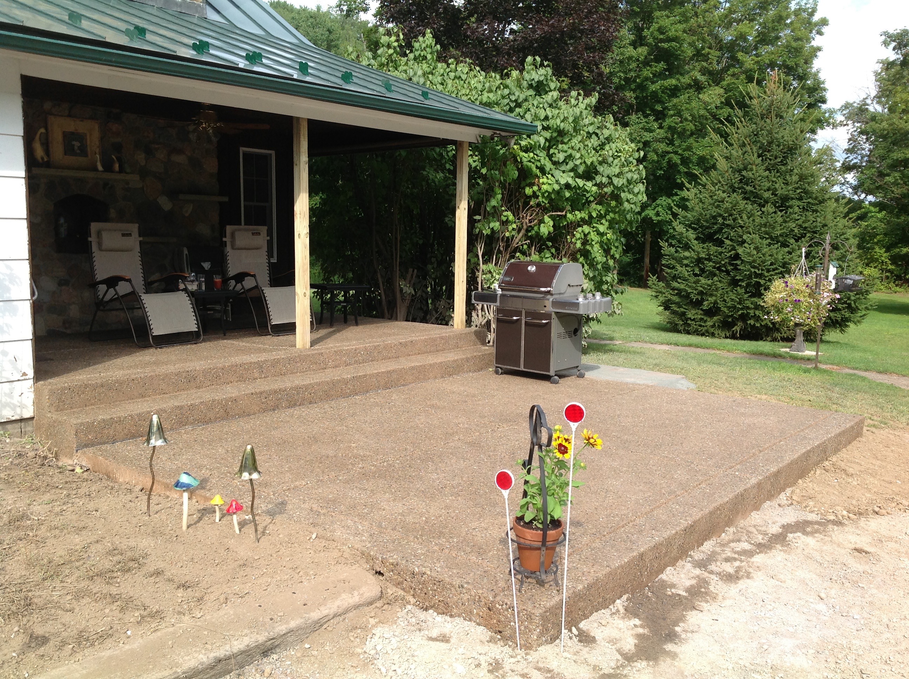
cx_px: 454
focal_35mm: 35
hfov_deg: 52.7
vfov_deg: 40.6
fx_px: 918
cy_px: 340
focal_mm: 4.28
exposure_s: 1/756
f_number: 2.4
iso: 50
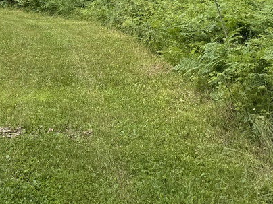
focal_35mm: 76
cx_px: -7
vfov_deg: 17.3
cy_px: -110
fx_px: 599
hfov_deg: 24.4
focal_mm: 6.76
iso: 80
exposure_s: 1/2415
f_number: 1.78
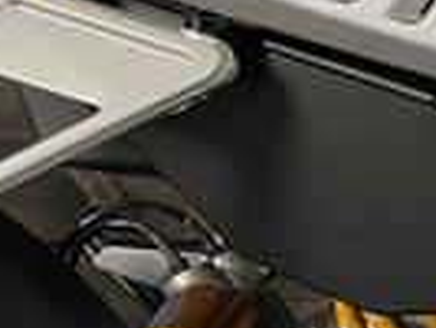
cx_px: 862
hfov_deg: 13.6
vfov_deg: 11.5
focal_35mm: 125
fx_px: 1576
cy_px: 433
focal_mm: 4.2
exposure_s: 1/50
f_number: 1.6
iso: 250
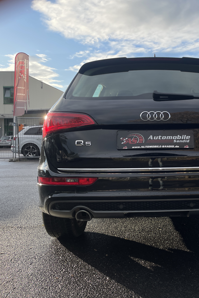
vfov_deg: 51.9
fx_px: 307
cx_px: 164
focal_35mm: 37
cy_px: 148
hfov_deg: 34.6
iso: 32
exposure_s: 1/1319
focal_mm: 4.2
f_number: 1.6
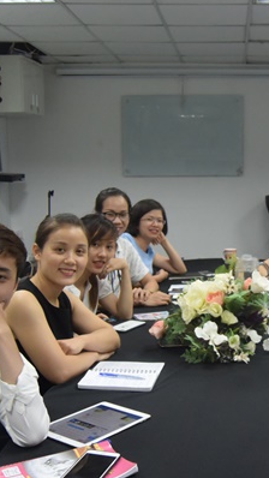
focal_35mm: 49
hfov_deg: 23.9
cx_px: 232
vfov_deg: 42.1
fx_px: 621
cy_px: 239
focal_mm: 11.5
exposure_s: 1/60
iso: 1600
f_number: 4.2
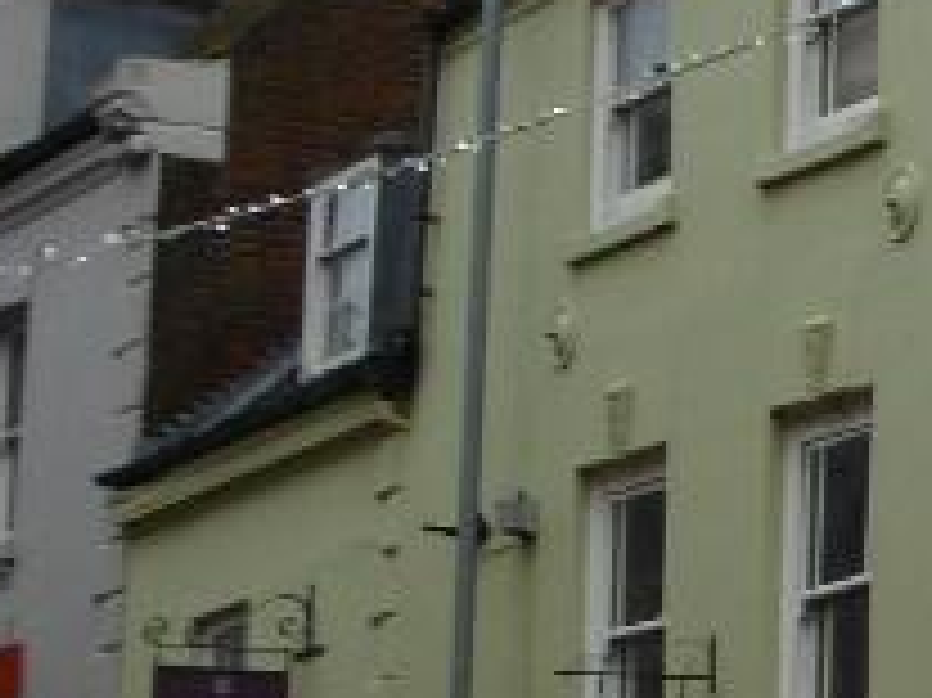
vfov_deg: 8.3
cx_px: 2247
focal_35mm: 178
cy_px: 369
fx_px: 4790
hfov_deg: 9.8
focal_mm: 6.3
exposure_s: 1/200
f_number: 3.7
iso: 80
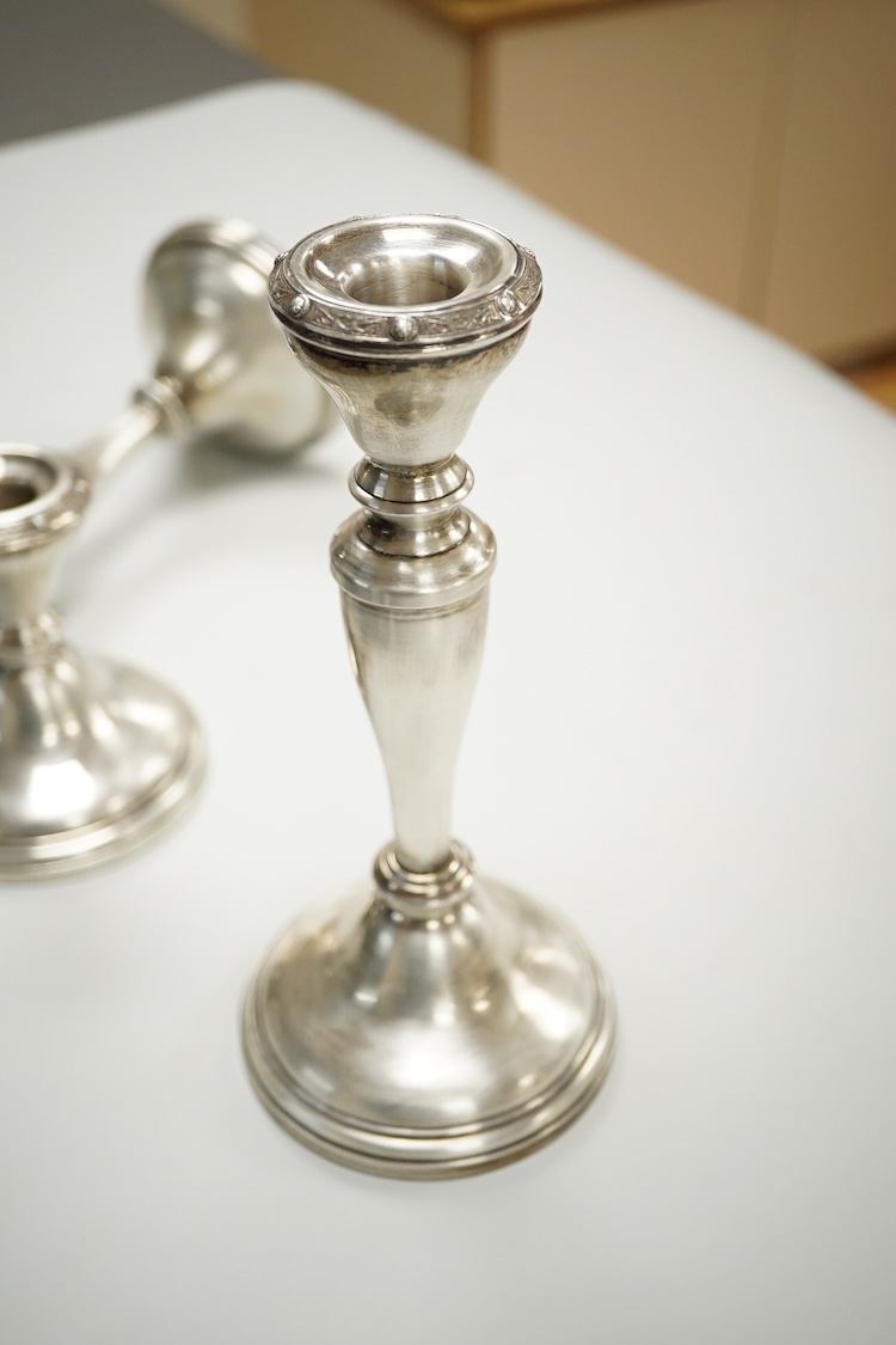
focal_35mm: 45
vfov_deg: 43.6
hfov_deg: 29.9
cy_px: 672
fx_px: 1680
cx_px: 448
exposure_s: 1/500
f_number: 5.6
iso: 2500
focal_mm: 30
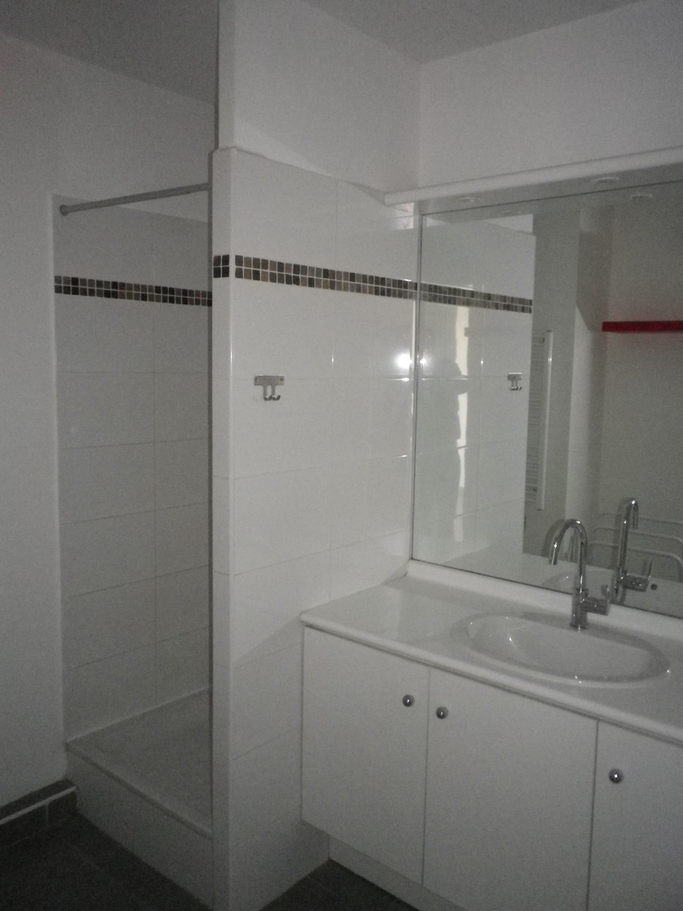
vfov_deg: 63.4
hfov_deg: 49.7
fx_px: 737
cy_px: 456
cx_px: 342
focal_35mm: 28
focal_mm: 5.05
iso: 800
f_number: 3.5
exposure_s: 1/50
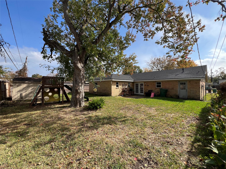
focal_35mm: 13
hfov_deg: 106.2
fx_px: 85
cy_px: 84
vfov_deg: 89.9
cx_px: 113
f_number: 1.8
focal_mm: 1.57
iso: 32
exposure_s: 1/840
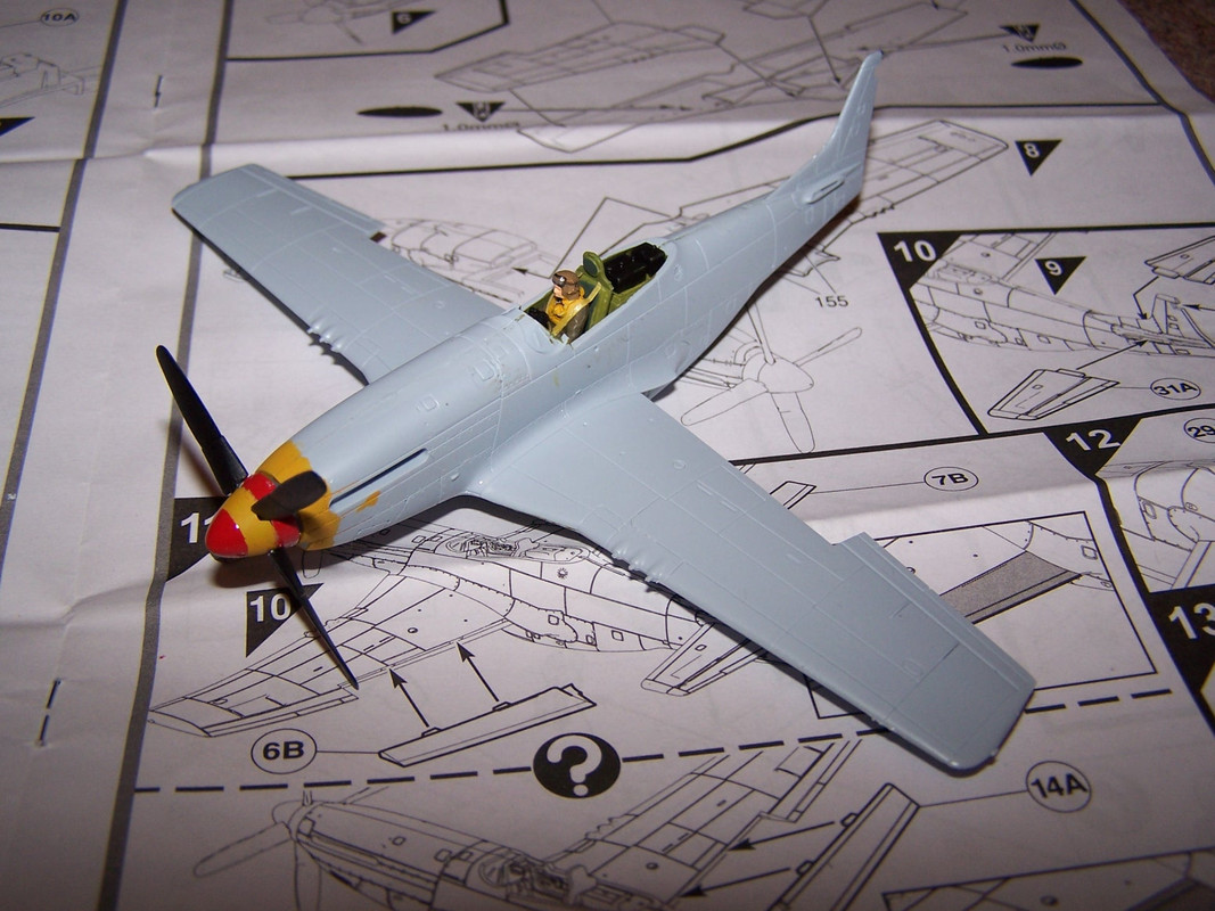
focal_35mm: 38
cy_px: 456
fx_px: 1334
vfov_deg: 37.7
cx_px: 608
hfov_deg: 49.0
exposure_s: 1/60
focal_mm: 6.3
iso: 80
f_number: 2.8
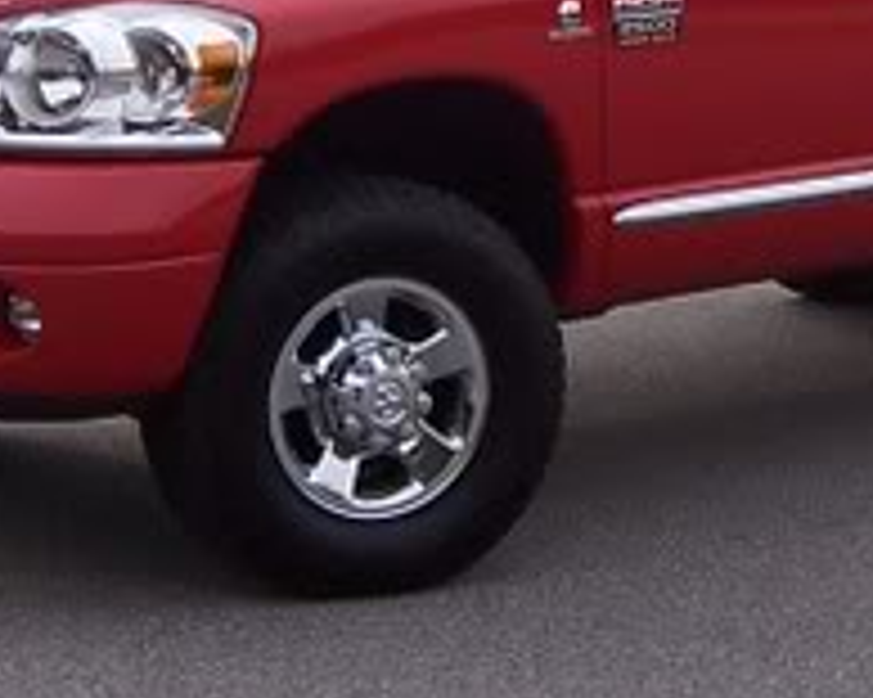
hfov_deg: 14.5
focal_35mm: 133
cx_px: 544
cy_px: -59
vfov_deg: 11.4
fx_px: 3435
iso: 80
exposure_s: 1/500
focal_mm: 5.5
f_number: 3.4
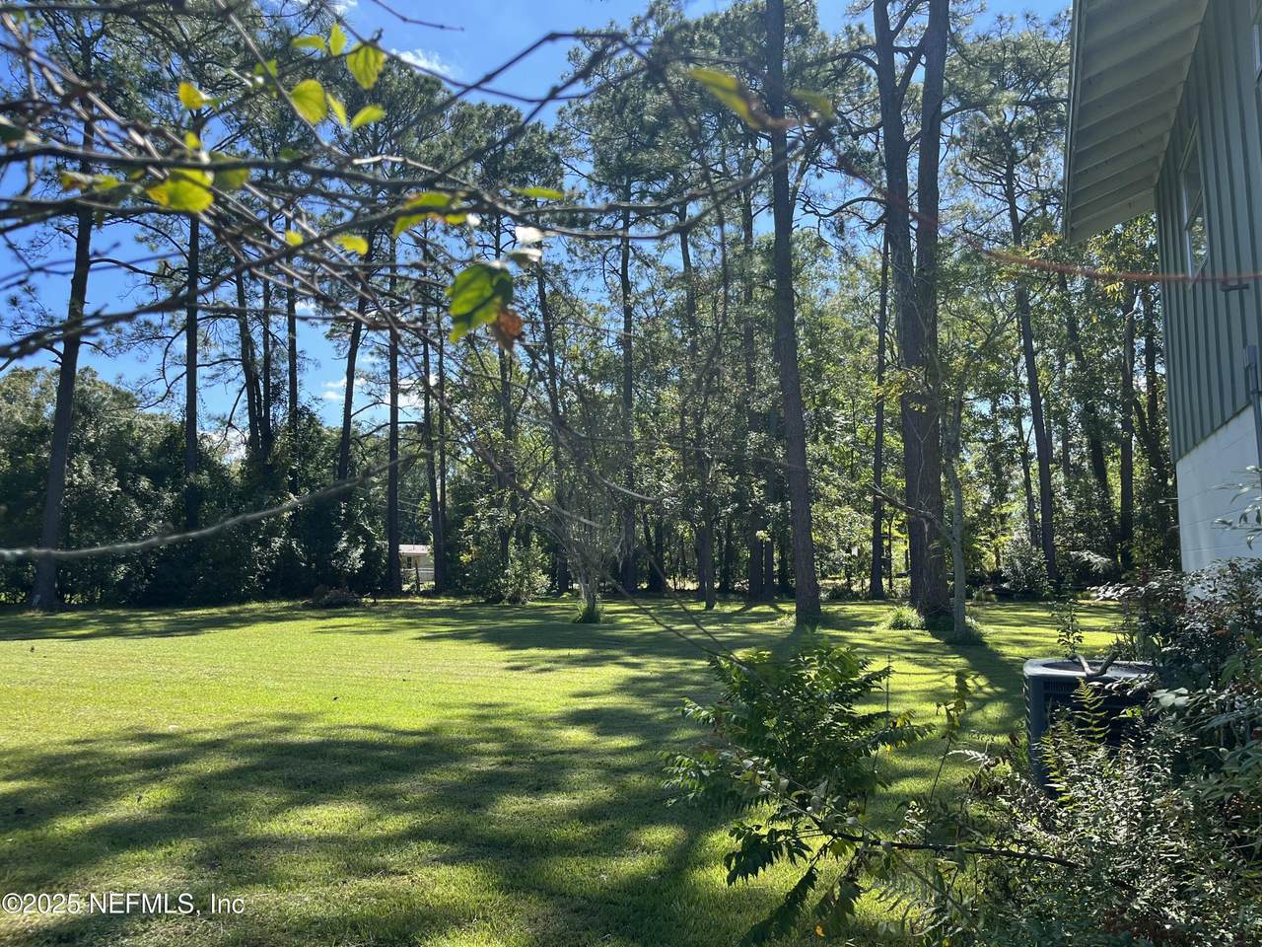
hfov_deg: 67.3
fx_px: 948
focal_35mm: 26
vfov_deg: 53.1
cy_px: 474
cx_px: 631
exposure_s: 1/1186
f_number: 1.6
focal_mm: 5.1
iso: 50
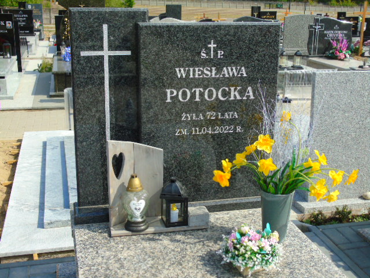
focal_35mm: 46
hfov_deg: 41.2
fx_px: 492
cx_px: 185
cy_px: 139
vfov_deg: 31.5
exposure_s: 1/640
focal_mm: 8.2
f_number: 4.1
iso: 80
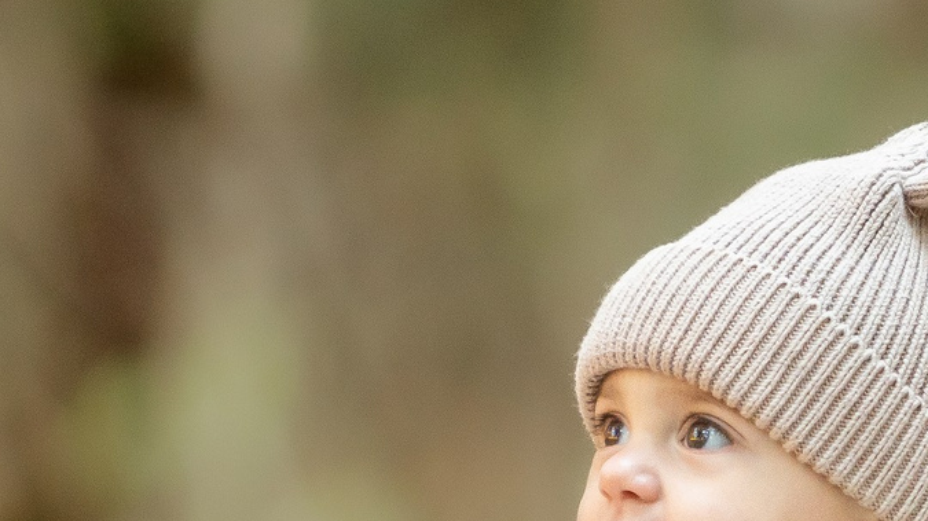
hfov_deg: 2.7
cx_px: 729
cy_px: 467
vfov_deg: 1.5
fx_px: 19554
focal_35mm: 795
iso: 1250
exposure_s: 1/200
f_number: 2.8
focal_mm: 200
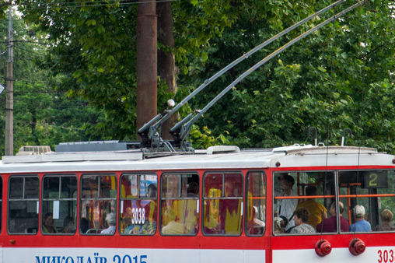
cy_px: 82
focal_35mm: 372
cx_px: 194
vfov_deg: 3.7
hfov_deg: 5.5
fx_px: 4081
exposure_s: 1/640
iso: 200
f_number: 5.6
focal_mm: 105
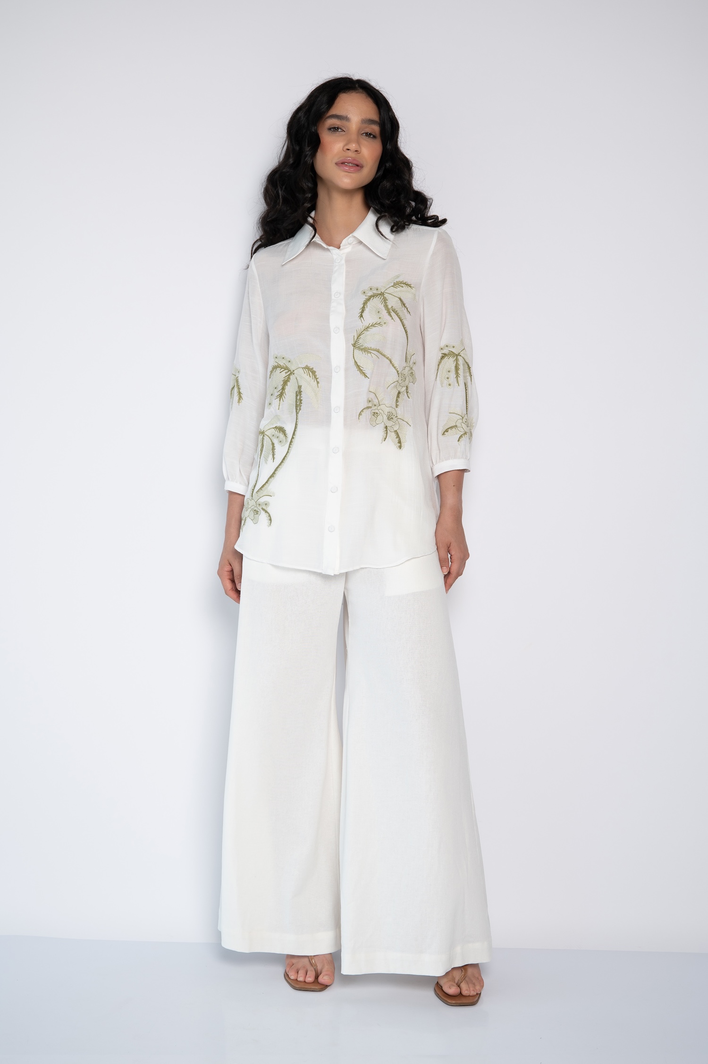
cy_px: 532
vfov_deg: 38.2
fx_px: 1536
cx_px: 354
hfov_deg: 26.0
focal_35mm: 52
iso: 200
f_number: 4.5
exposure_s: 1/125
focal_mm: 52
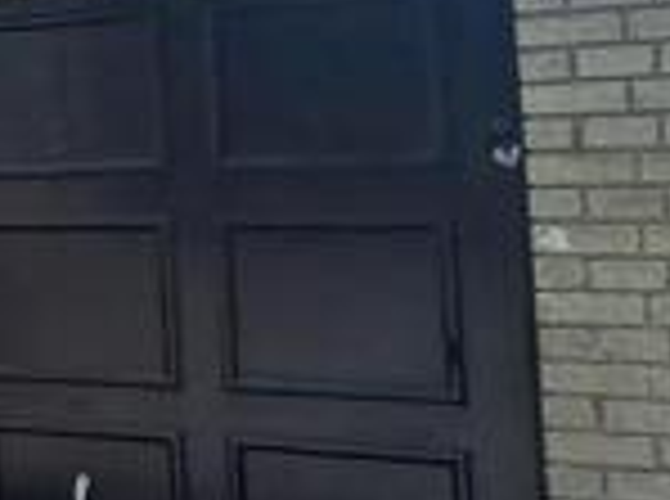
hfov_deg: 22.8
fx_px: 1352
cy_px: 95
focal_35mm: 70
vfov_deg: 20.7
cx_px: -328
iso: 50
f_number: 2.2
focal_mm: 1.74
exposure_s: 1/1592
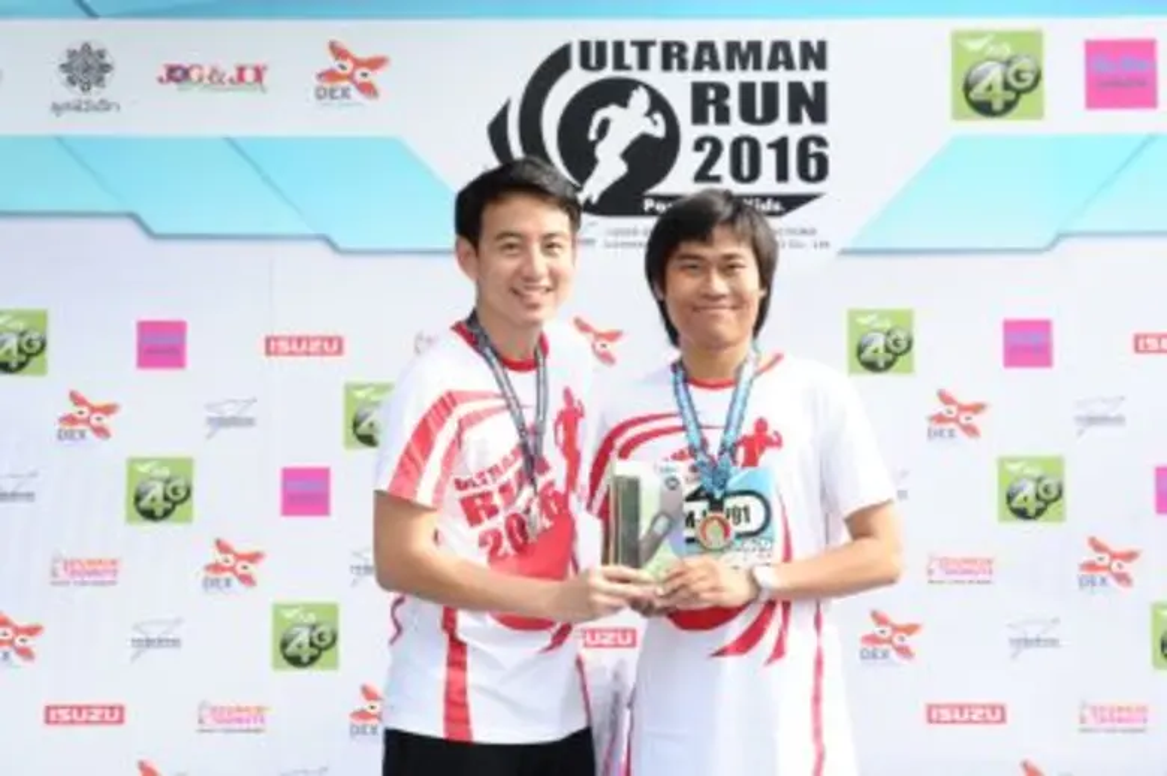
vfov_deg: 20.6
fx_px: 2138
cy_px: 388
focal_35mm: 66
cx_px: 584
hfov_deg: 30.5
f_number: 9
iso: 400
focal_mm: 66
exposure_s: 1/200
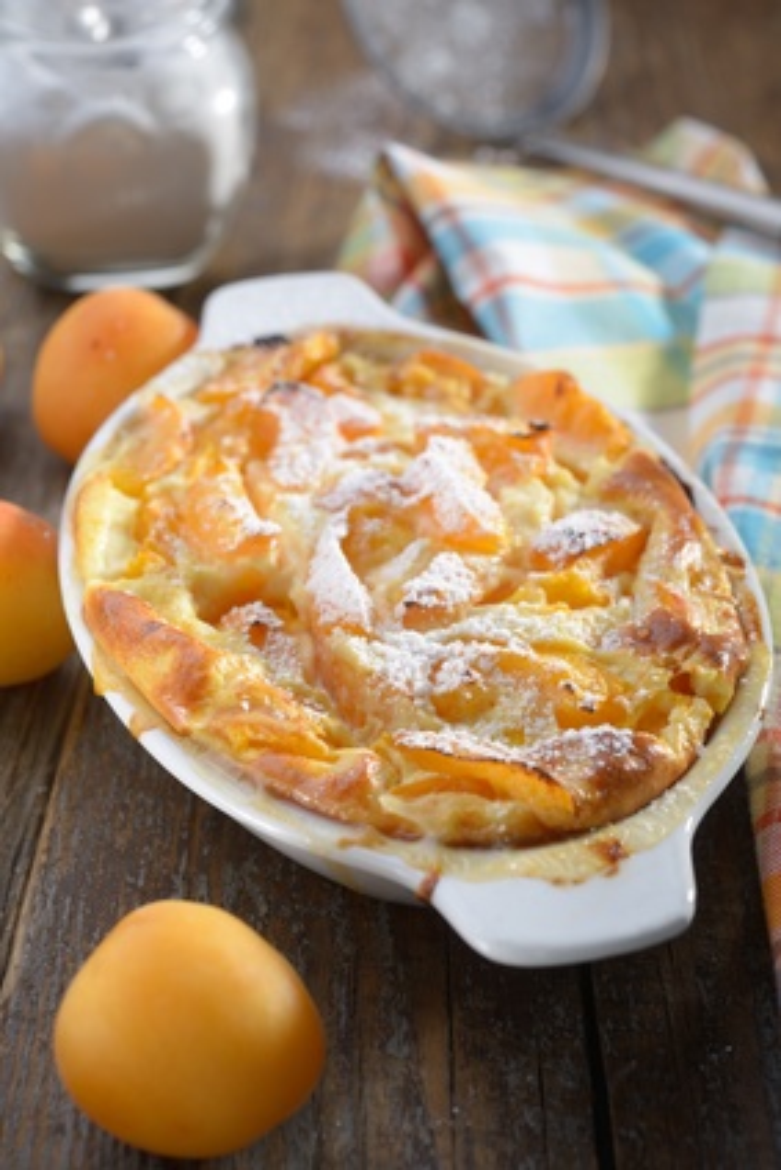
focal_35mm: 60
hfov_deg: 22.6
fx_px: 1951
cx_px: 390
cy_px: 585
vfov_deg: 33.4
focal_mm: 60
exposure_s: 1/160
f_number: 7.1
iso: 100
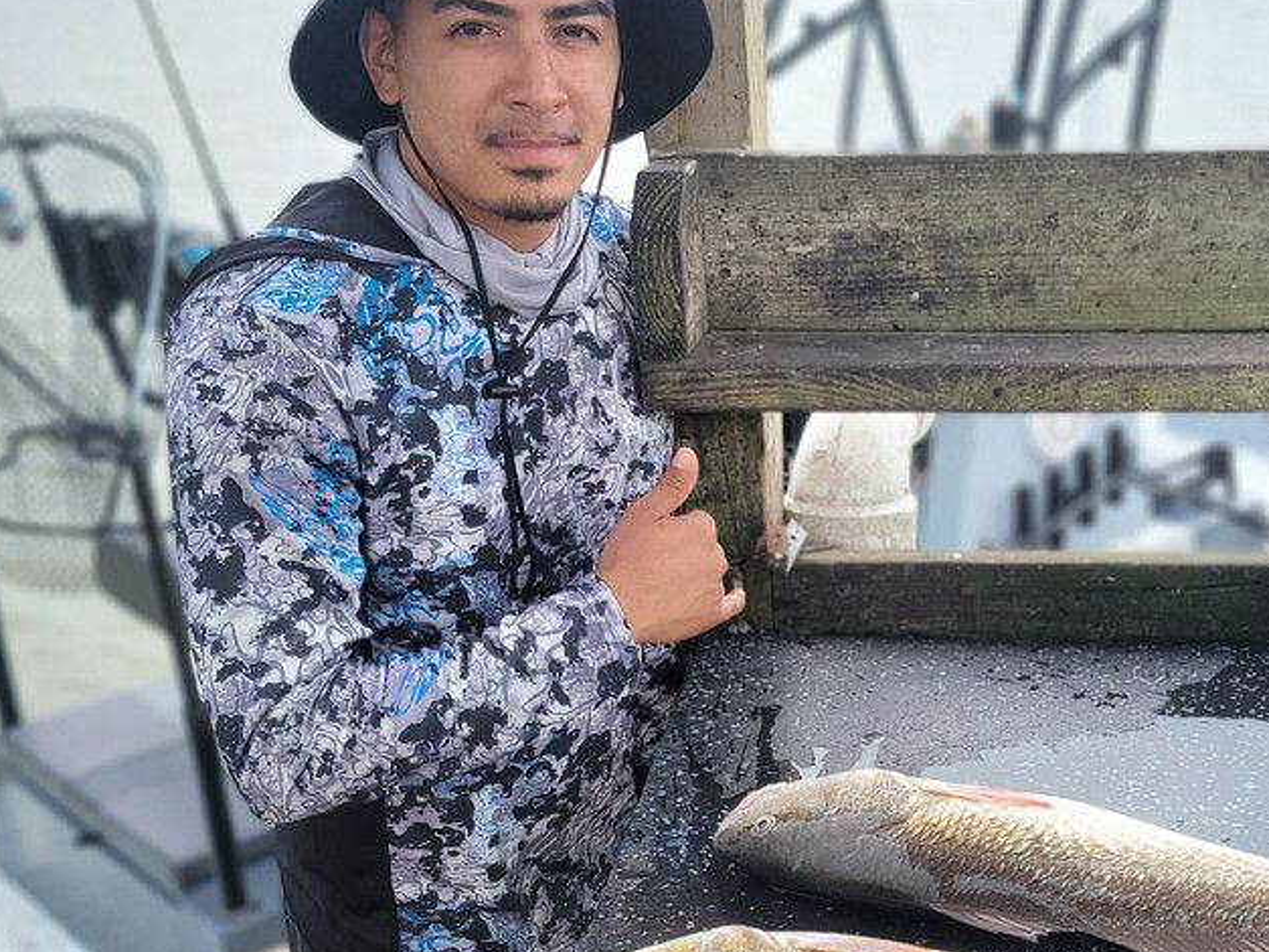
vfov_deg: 29.4
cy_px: 670
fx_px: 1796
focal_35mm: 49
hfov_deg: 38.4
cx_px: 862
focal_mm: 6.7
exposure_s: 1/120
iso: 20
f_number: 1.8
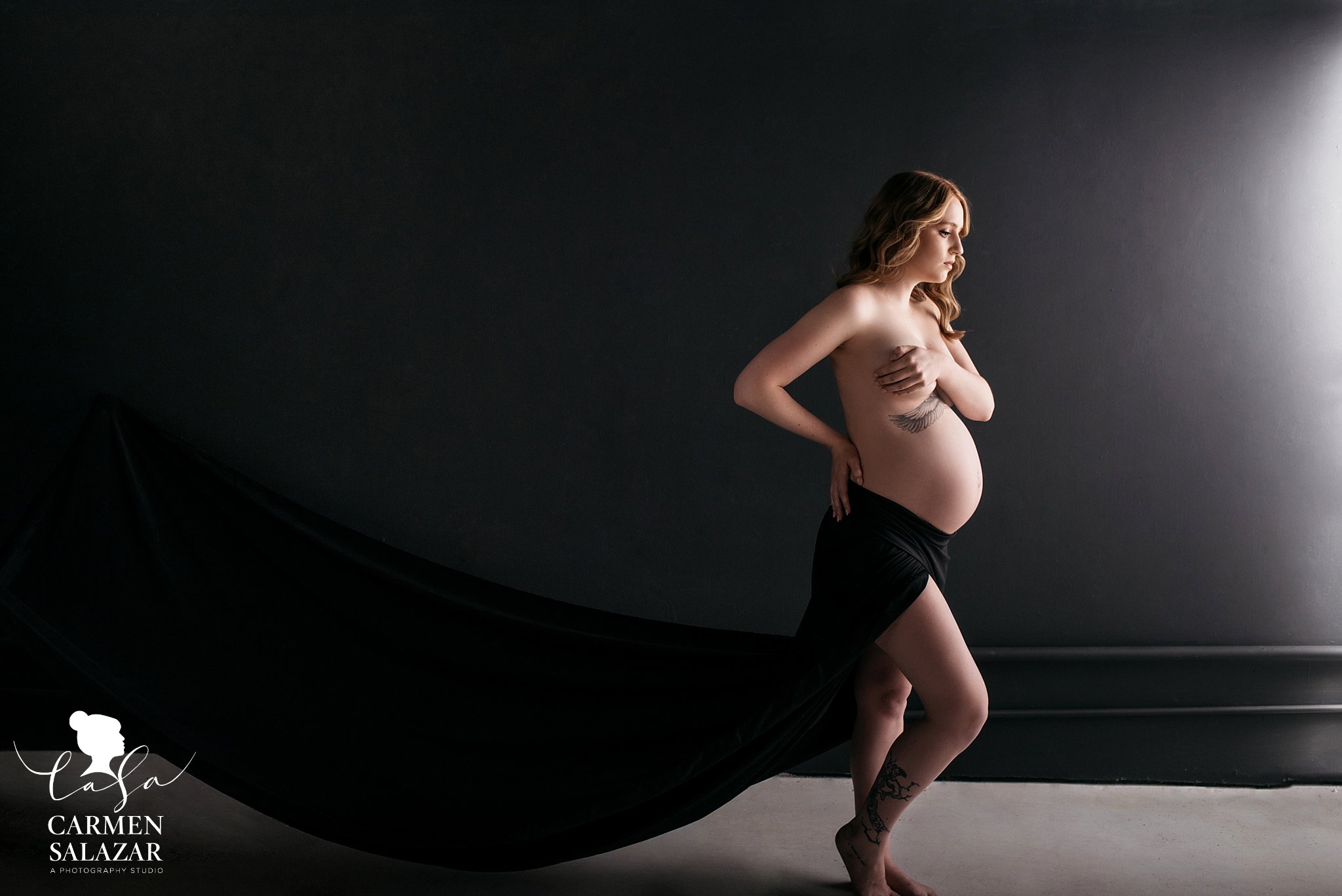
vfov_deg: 37.9
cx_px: 671
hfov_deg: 54.4
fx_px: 1305
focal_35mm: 35
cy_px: 448
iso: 500
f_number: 5
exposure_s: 1/200
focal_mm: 35
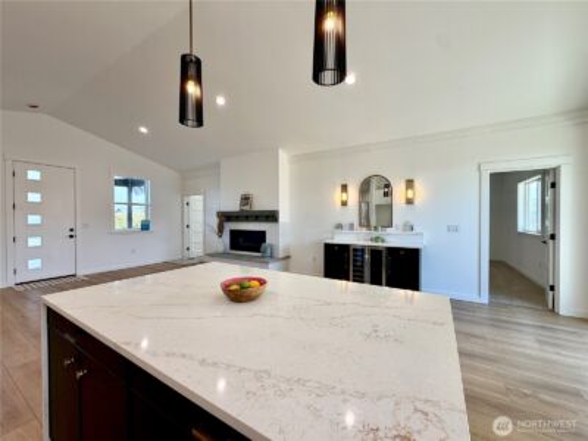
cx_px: 294
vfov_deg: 85.7
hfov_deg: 102.1
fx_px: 238
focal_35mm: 14
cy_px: 220
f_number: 2.2
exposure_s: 1/120
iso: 64
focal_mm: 2.22
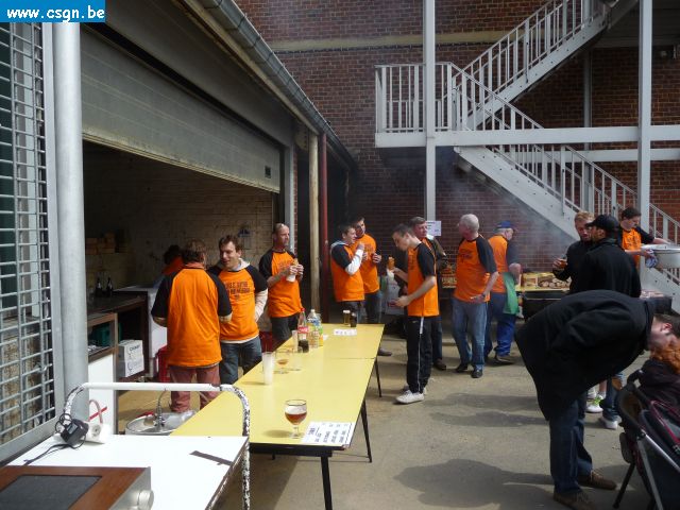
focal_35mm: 28
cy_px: 255
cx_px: 340
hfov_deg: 63.4
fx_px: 550
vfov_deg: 49.7
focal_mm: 4.7
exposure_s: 1/640
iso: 100
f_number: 3.3
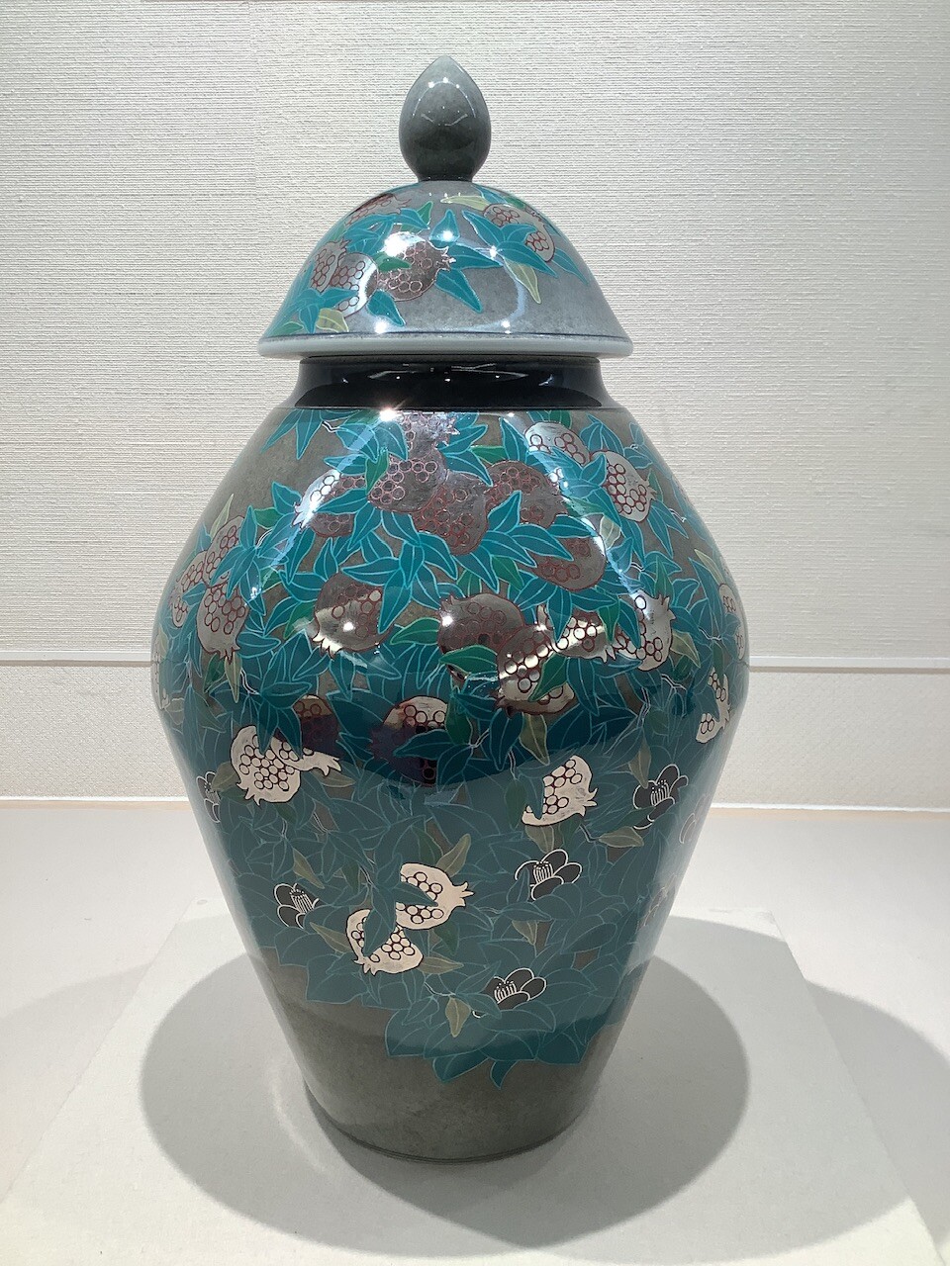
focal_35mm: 31
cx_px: 475
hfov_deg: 45.4
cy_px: 633
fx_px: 1134
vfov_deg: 58.4
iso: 50
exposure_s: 1/50
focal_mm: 3.3
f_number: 2.4
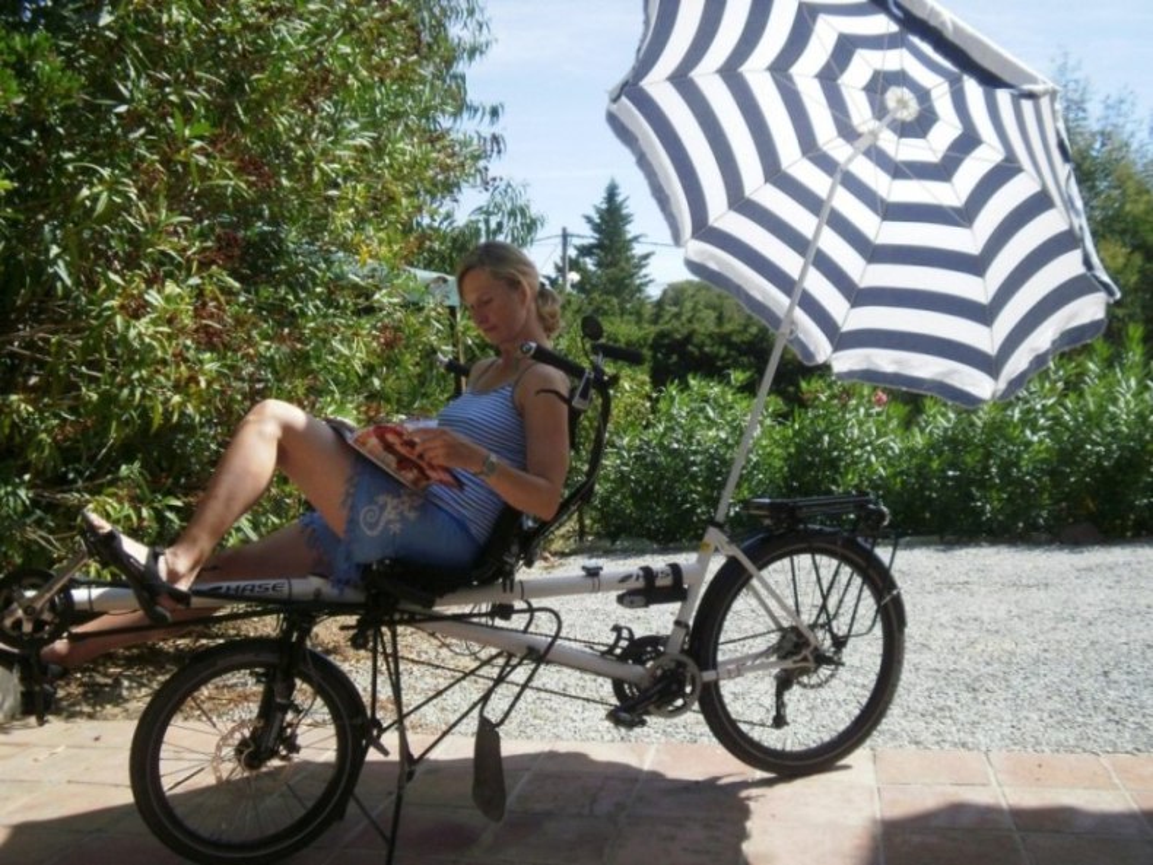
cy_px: 432
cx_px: 576
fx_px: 1233
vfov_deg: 38.7
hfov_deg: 50.1
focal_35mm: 37
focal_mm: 6.51
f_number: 3.1
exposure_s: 1/800
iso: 100
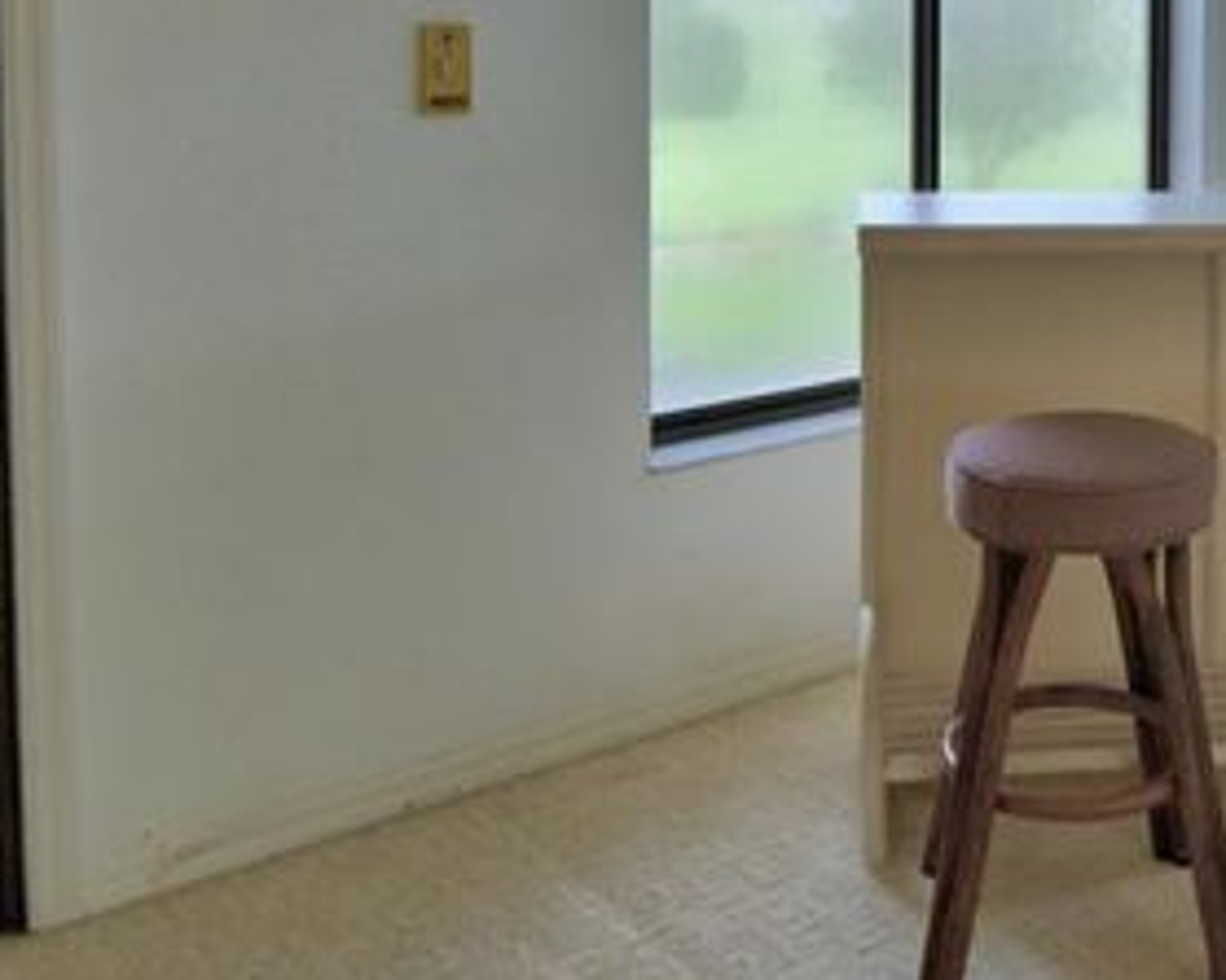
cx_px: 1061
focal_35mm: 45
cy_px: 81
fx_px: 1632
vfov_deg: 31.7
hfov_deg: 38.8
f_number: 4.8
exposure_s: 1/200
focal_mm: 13
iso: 200
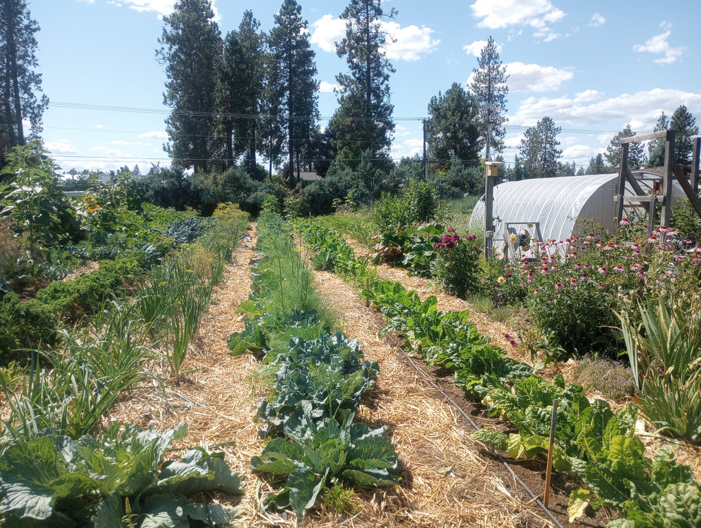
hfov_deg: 63.4
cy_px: 264
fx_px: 568
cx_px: 350
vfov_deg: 49.9
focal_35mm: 28
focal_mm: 4.27
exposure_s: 1/554
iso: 114
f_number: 1.8
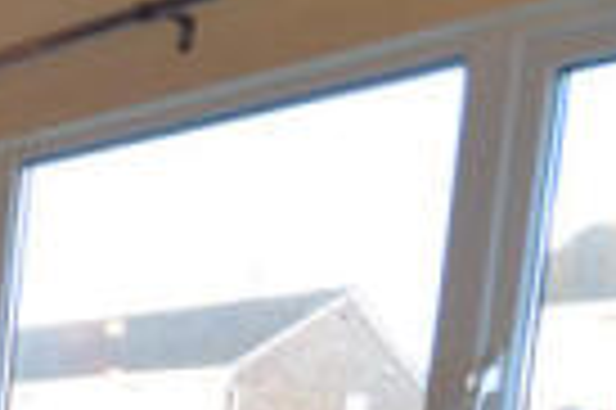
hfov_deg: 18.3
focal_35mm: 72
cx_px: -625
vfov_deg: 16.8
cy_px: 653
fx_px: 1231
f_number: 4
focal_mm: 10
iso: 100
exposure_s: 1/15
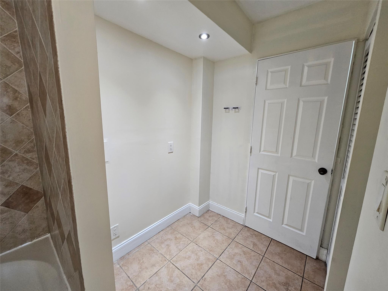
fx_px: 146
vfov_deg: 89.9
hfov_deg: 106.2
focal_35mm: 13
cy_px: 146
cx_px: 194
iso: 200
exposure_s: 1/60
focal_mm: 2.2
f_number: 2.2
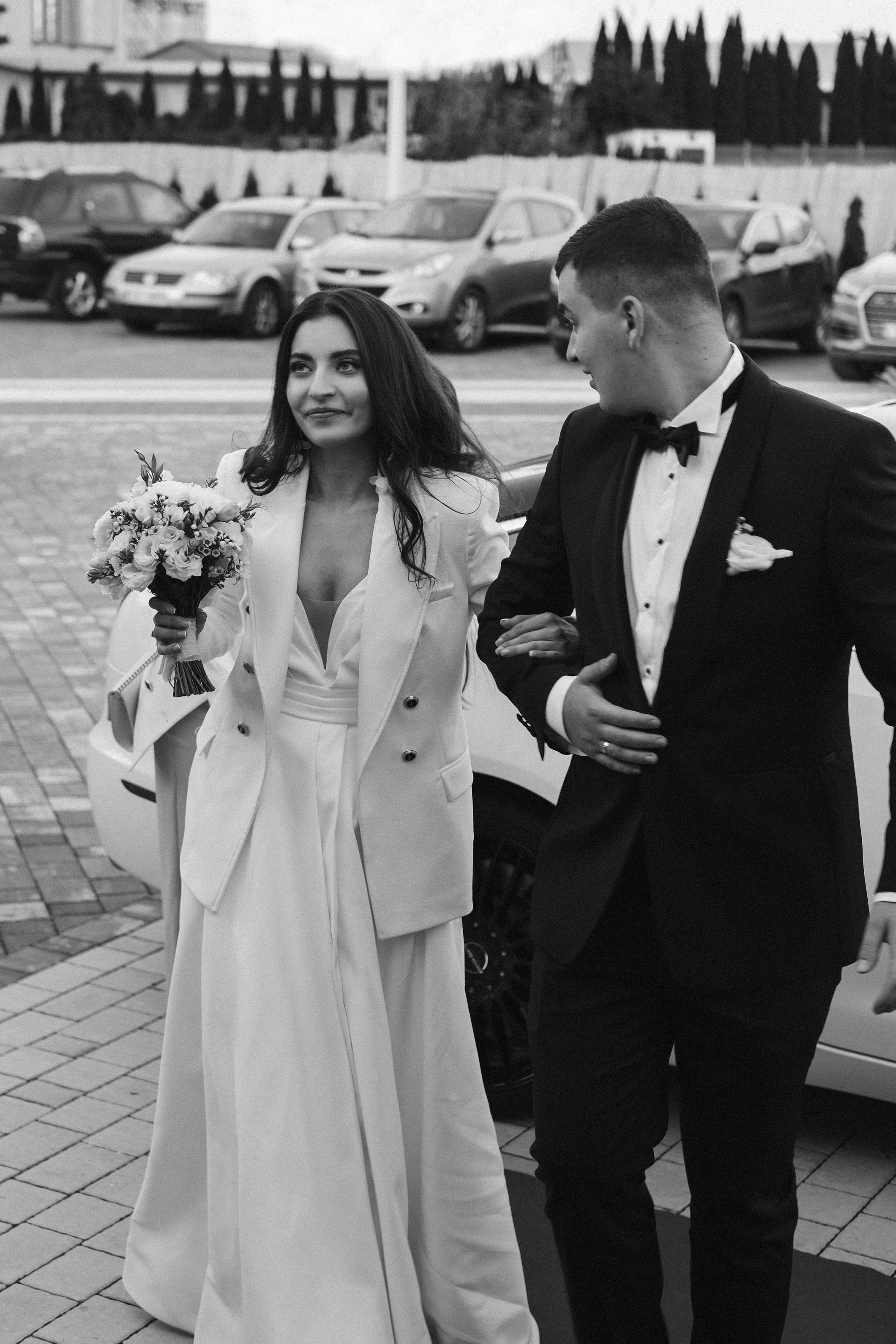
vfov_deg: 31.4
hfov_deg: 21.2
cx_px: 416
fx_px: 2389
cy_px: 624
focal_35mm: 64
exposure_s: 1/75
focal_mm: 35
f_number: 2.5
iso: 160
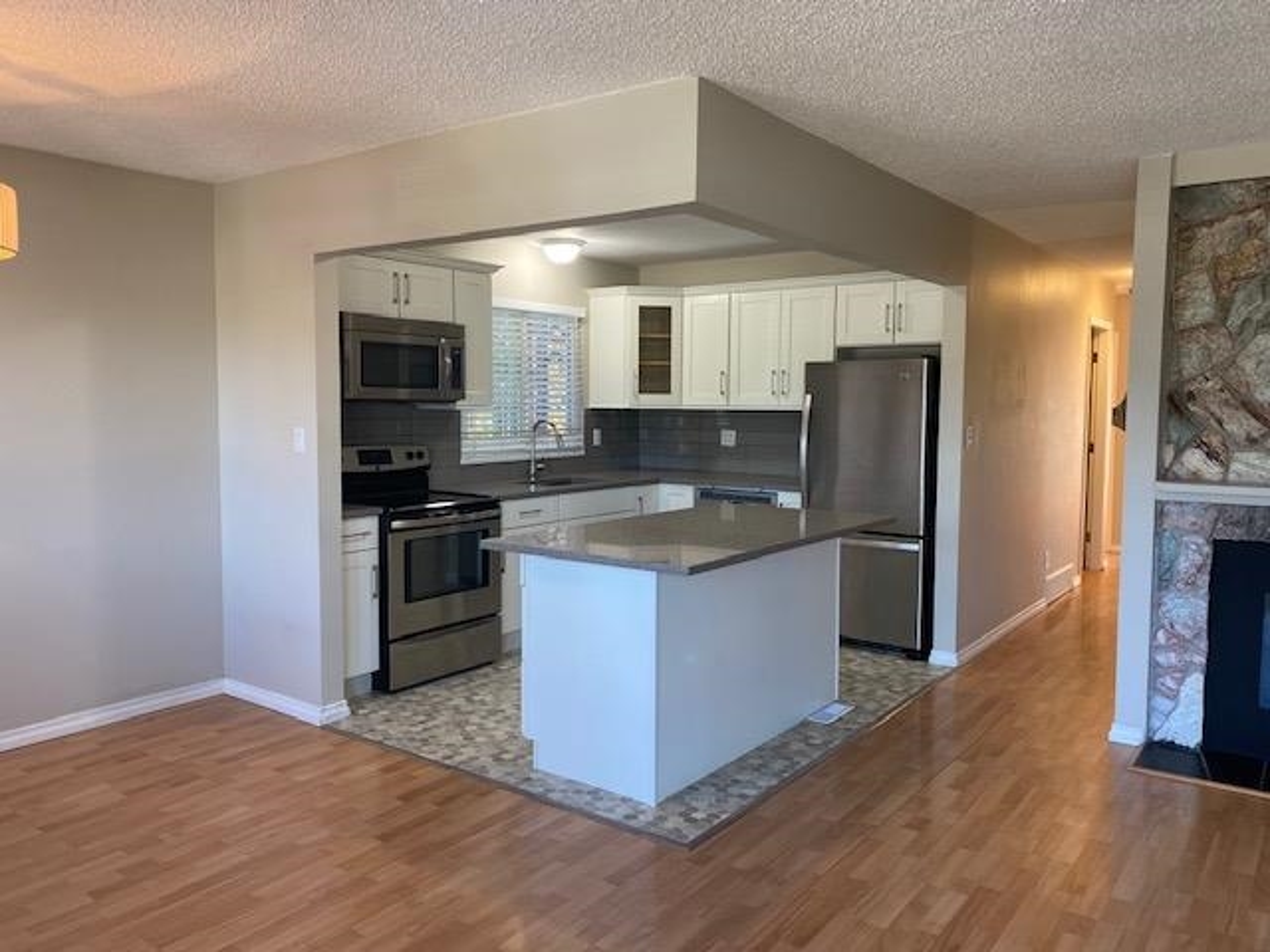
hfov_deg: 67.3
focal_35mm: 26
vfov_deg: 53.1
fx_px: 954
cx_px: 635
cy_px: 476
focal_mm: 4.25
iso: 64
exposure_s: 1/60
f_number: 1.8
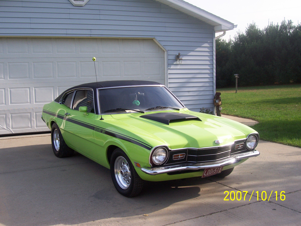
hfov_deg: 44.8
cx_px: 150
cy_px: 113
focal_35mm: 42
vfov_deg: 34.3
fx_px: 365
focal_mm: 7
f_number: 2.9
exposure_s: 1/584
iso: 80
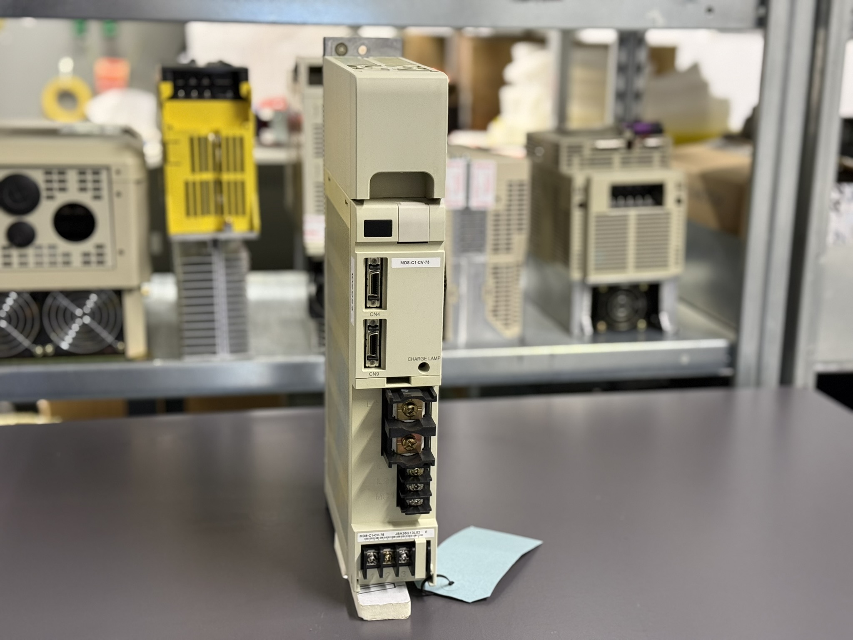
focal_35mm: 48
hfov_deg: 39.7
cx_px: 426
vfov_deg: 30.3
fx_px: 1183
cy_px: 320
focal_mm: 6.76
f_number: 1.78
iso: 250
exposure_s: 1/50
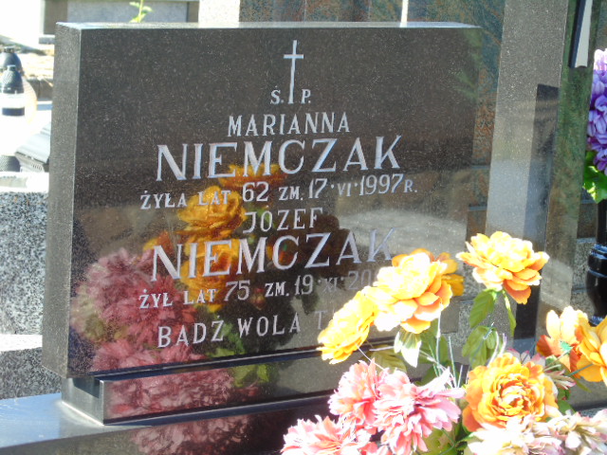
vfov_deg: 13.7
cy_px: 228
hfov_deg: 18.2
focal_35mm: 108
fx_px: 1894
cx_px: 304
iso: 80
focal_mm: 19
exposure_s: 1/60
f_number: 4.4
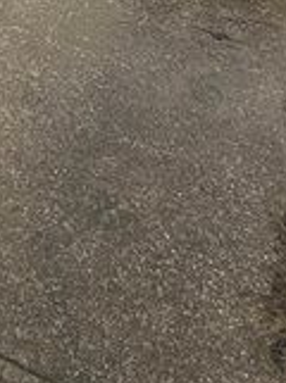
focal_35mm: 54
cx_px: 5
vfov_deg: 21.6
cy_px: -315
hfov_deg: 25.7
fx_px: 597
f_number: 2.2
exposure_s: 1/711
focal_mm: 2.2
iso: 64
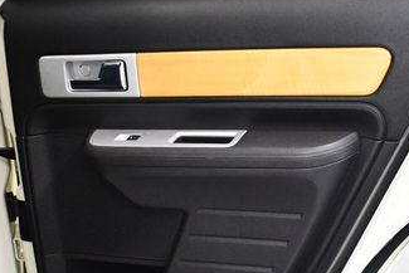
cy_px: 213
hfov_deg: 28.3
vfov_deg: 19.0
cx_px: 266
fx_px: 807
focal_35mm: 71
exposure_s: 1/100
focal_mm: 18
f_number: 3.5
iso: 3200
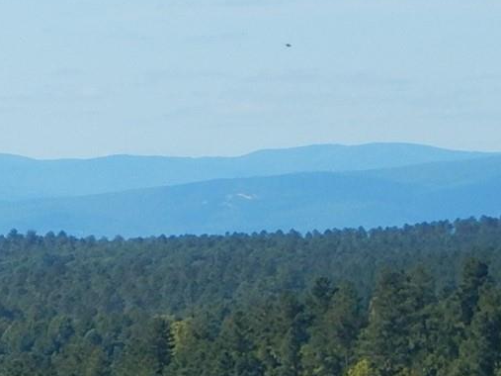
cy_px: 20
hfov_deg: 5.3
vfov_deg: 3.9
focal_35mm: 376
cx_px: -99
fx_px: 5441
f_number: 4.4
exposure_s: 1/800
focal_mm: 16.6
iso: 125
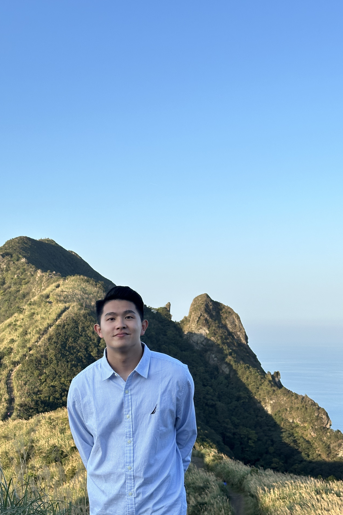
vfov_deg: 37.5
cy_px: 259
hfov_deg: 25.5
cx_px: 141
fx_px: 757
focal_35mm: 53
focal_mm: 6.86
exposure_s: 1/1953
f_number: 1.78
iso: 64
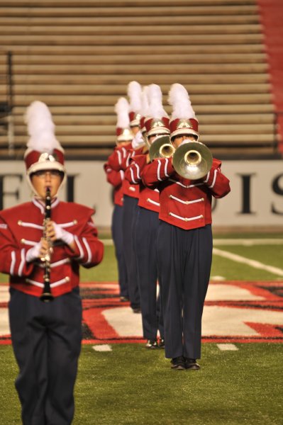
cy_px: 212
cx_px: 142
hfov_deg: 4.6
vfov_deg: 6.9
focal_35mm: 300
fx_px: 3543
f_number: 2.8
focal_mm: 200
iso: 200
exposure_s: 1/60
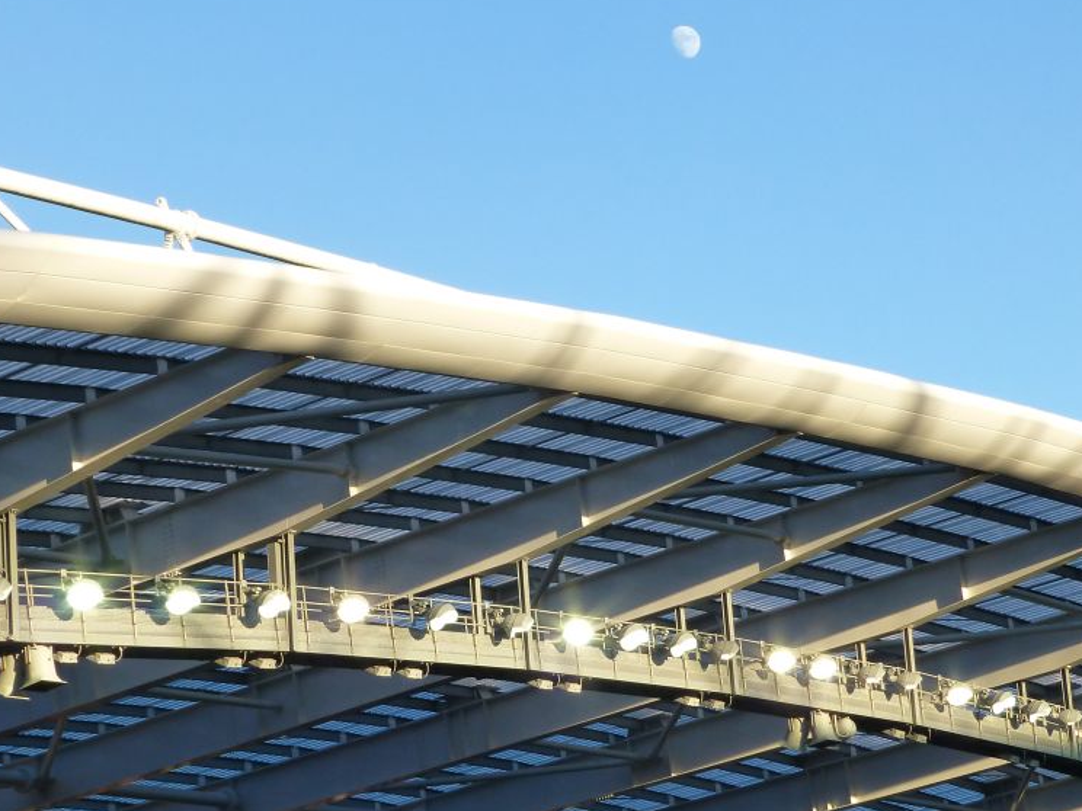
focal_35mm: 121
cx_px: 529
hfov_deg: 16.3
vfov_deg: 12.2
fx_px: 3782
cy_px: 516
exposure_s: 1/200
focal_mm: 13.3
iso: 160
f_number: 5
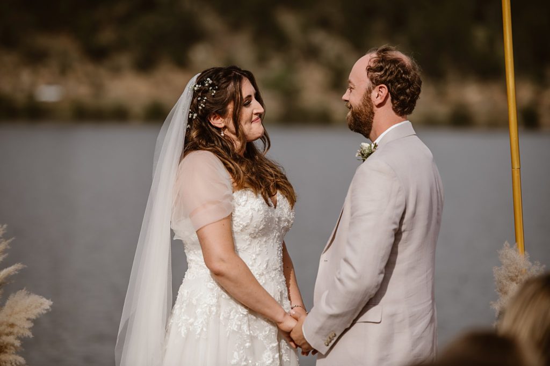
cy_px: 183
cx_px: 275
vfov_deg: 8.3
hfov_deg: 12.5
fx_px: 2520
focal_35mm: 165
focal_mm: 165
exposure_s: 1/2000
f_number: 2.8
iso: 200
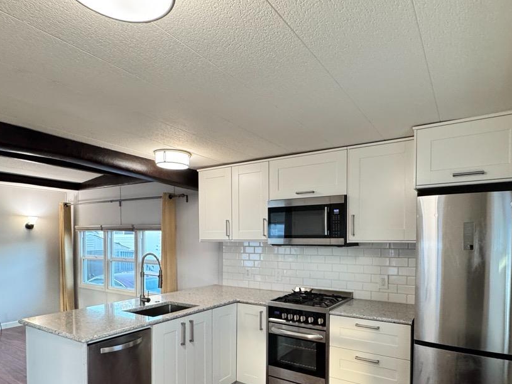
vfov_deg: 59.9
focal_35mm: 22
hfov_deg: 76.3
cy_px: 249
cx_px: 273
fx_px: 325
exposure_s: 1/60
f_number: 2.2
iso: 400
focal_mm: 2.22
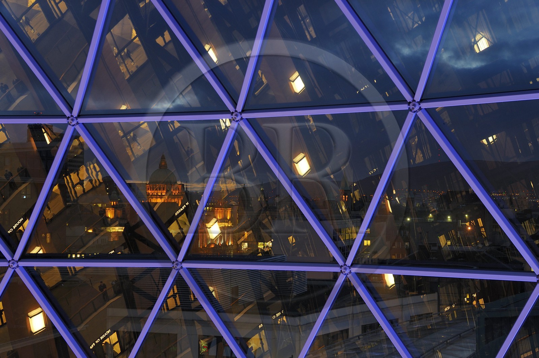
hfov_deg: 39.6
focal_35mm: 50
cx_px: 270
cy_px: 179
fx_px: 748
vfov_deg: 26.9
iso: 500
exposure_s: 1/5
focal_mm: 50
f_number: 5.6
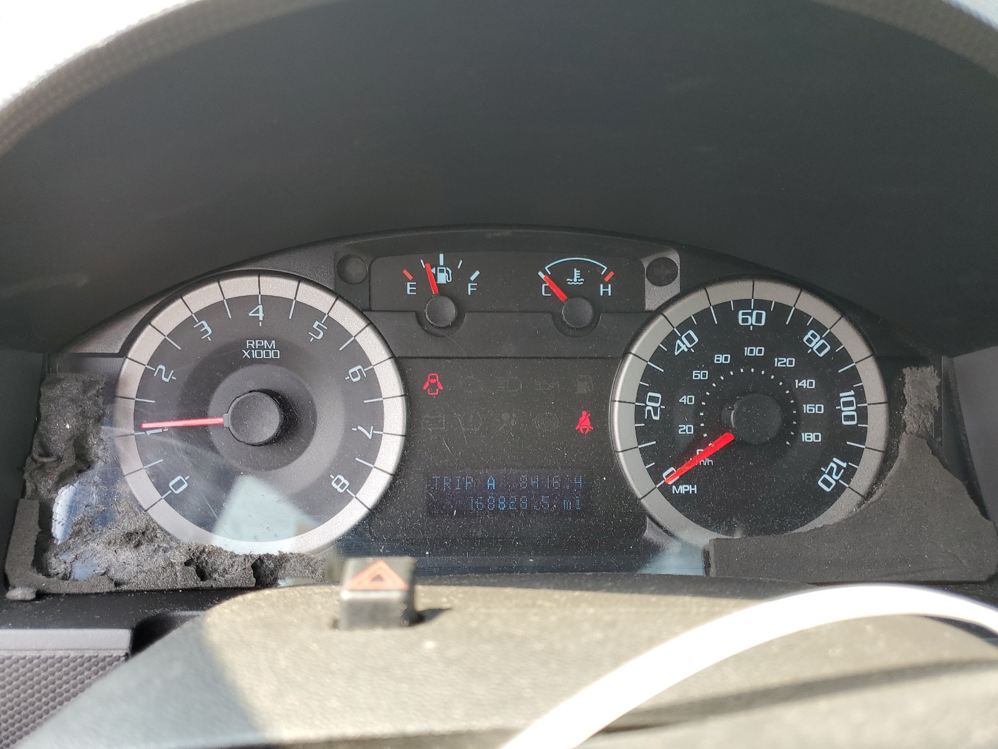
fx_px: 750
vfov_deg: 53.1
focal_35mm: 26
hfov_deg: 67.3
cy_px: 374
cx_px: 499
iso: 50
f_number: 1.5
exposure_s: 1/196
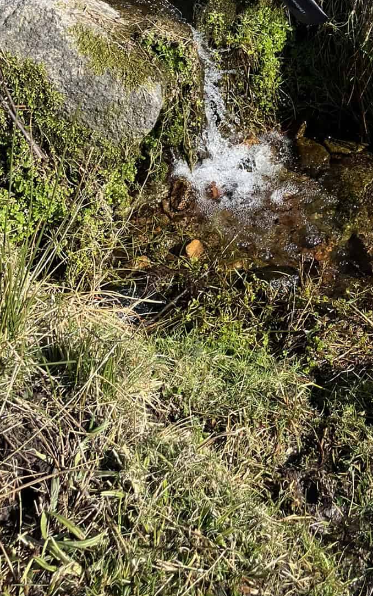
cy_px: 49
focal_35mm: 52
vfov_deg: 36.3
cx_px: 323
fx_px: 846
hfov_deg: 24.3
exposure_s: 1/1802
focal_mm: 5.1
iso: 50
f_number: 1.6
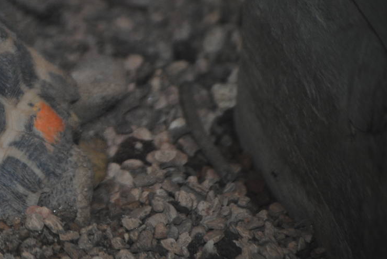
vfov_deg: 3.5
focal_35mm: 398
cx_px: -30
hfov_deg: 5.2
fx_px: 4282
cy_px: 87
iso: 200
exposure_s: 1/60
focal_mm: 122
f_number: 4.8
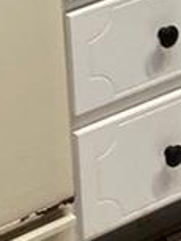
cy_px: -447
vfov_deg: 7.9
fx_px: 1525
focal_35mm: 219
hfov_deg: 6.7
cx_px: 258
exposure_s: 1/60
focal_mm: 3.99
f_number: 1.8
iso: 64
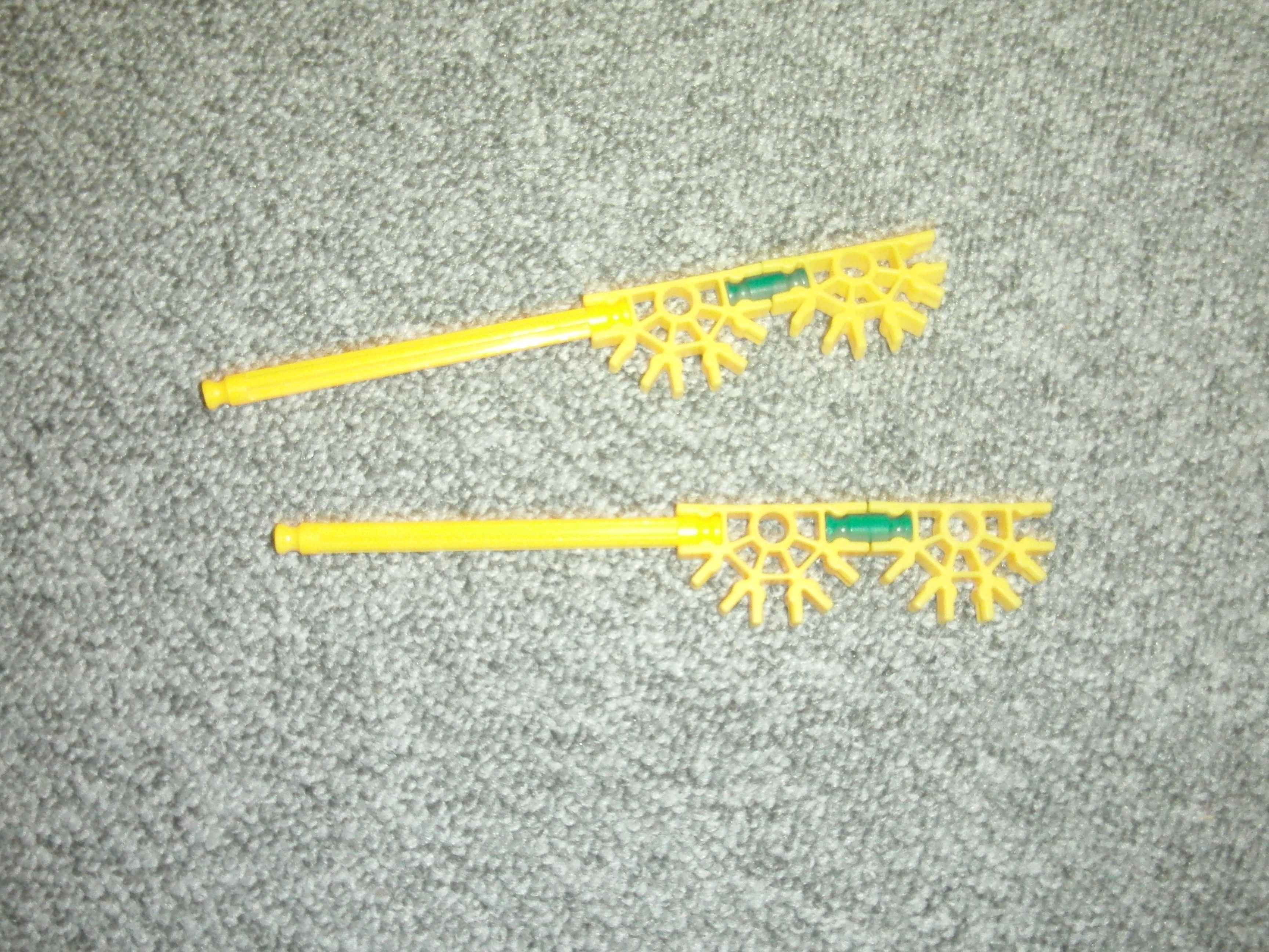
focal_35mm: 38
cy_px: 476
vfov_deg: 37.7
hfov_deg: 49.0
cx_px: 634
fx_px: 1393
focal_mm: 6.66
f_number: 3.9
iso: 400
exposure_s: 1/40
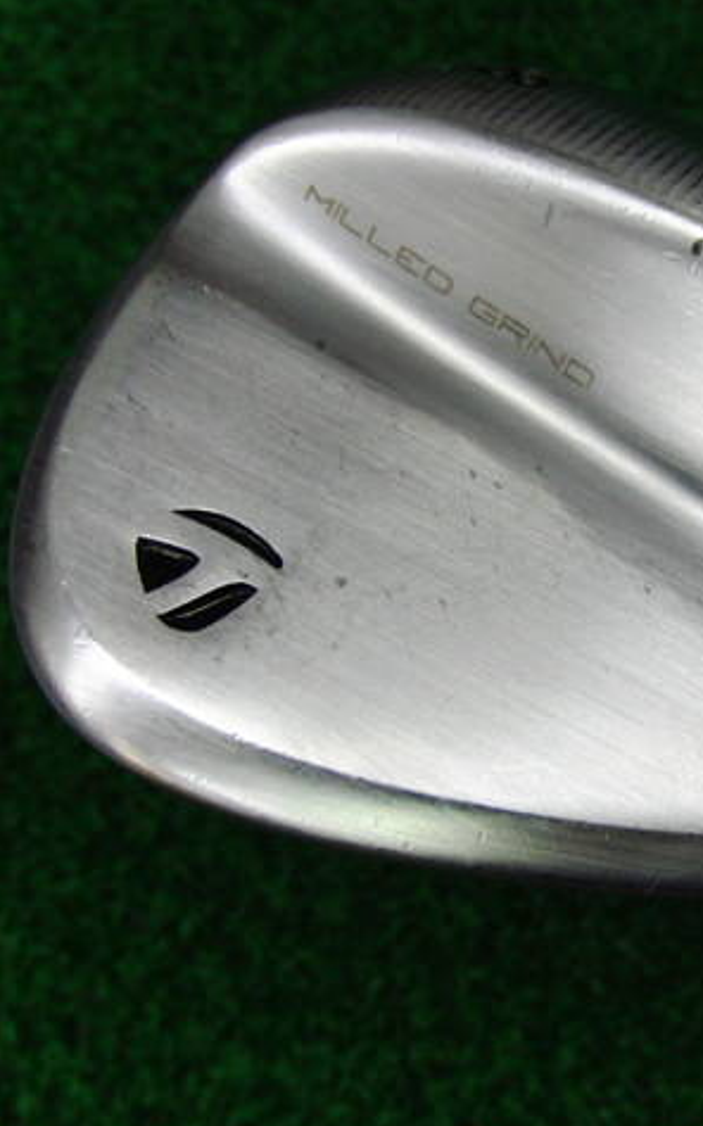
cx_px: 644
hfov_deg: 23.7
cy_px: 565
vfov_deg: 38.2
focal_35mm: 53
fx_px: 1626
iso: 200
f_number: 3.6
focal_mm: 6.42
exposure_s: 1/80
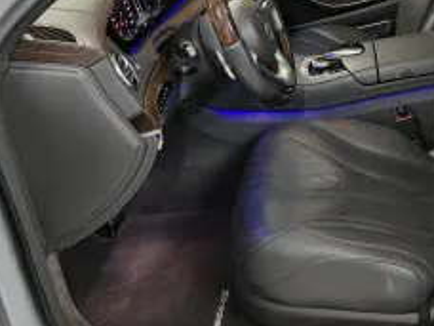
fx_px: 514
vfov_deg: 34.9
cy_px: 112
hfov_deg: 44.9
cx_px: 297
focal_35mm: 41
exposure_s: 1/50
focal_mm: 5.4
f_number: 1.6
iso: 320
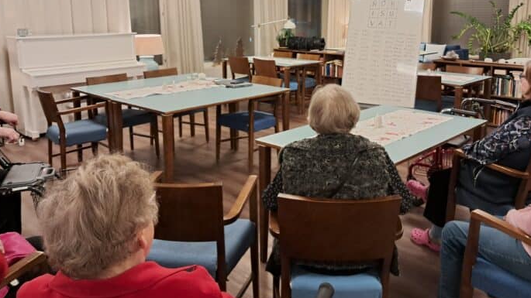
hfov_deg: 59.4
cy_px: 104
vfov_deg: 35.3
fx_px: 465
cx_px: 286
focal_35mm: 33
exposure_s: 1/50
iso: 320
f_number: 1.8
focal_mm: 4
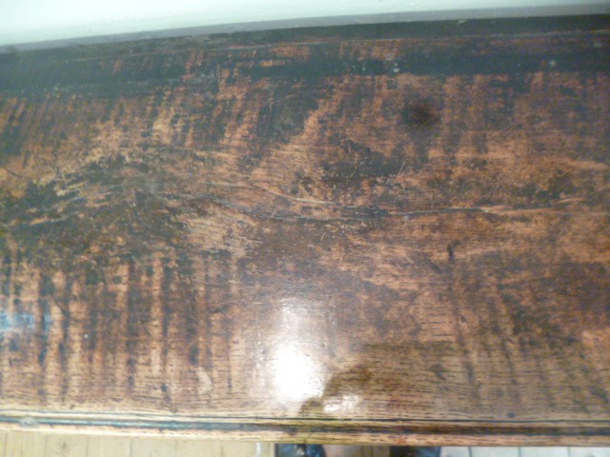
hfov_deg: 71.6
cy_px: 228
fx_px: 423
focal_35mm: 24
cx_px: 305
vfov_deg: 56.8
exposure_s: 1/8
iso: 400
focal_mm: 4.3
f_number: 2.5
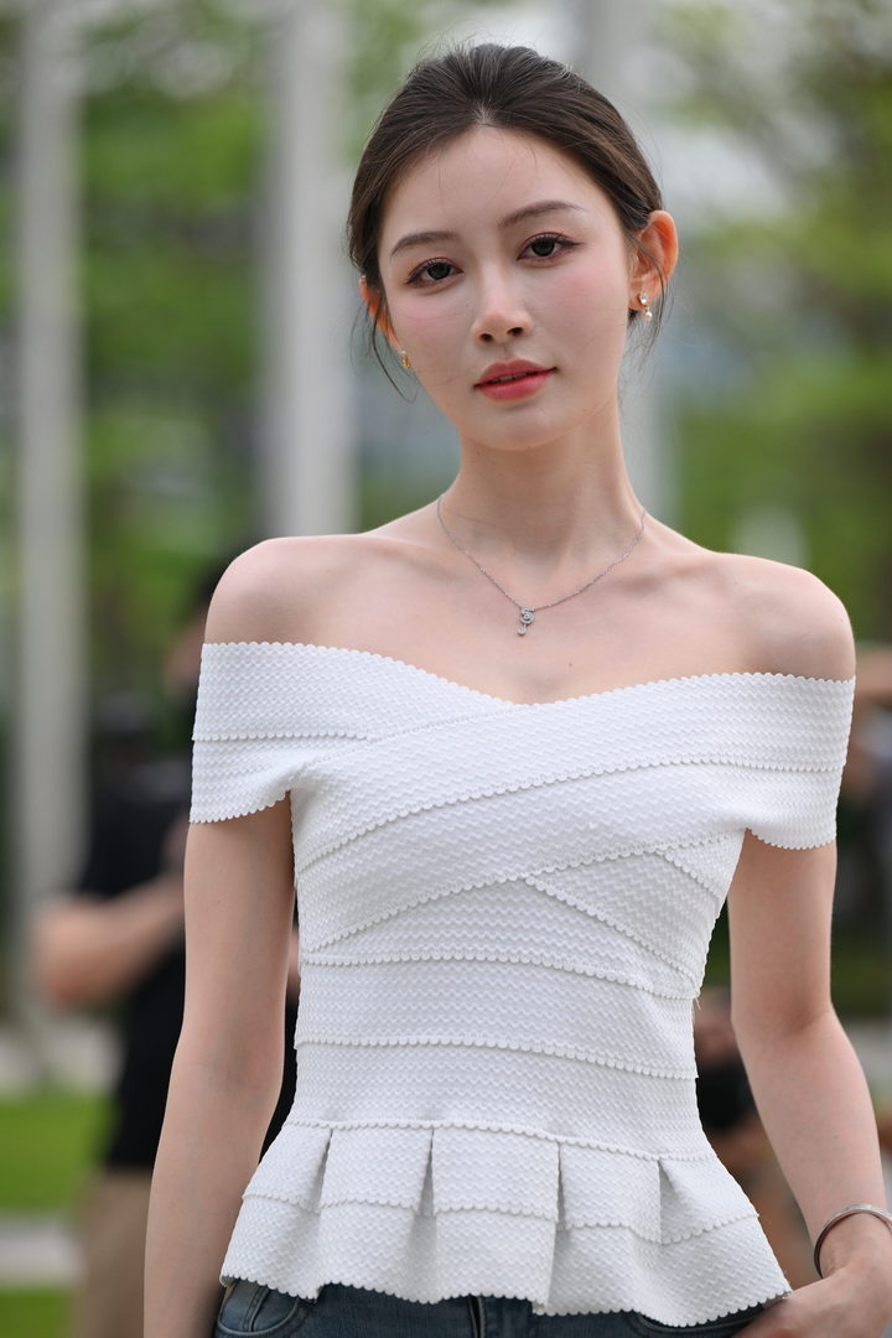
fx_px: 6318
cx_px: 446
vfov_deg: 12.1
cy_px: 669
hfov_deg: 8.1
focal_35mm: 170
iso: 800
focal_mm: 170
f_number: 3.5
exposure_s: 1/400
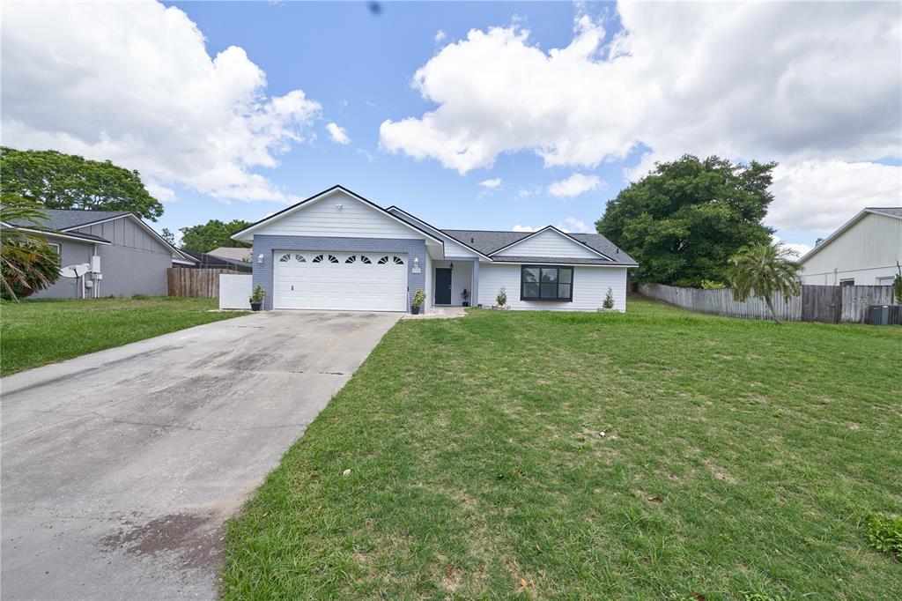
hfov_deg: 104.3
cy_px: 300
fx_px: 351
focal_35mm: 14
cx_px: 451
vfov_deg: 81.2
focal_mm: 14
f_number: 6.3
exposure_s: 1/200
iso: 100
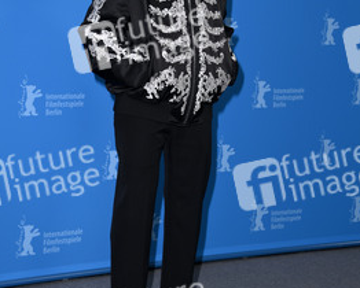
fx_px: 1098
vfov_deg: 15.0
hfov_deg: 18.6
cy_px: 110
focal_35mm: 103
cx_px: 179
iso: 640
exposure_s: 1/250
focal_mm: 72
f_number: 5.6
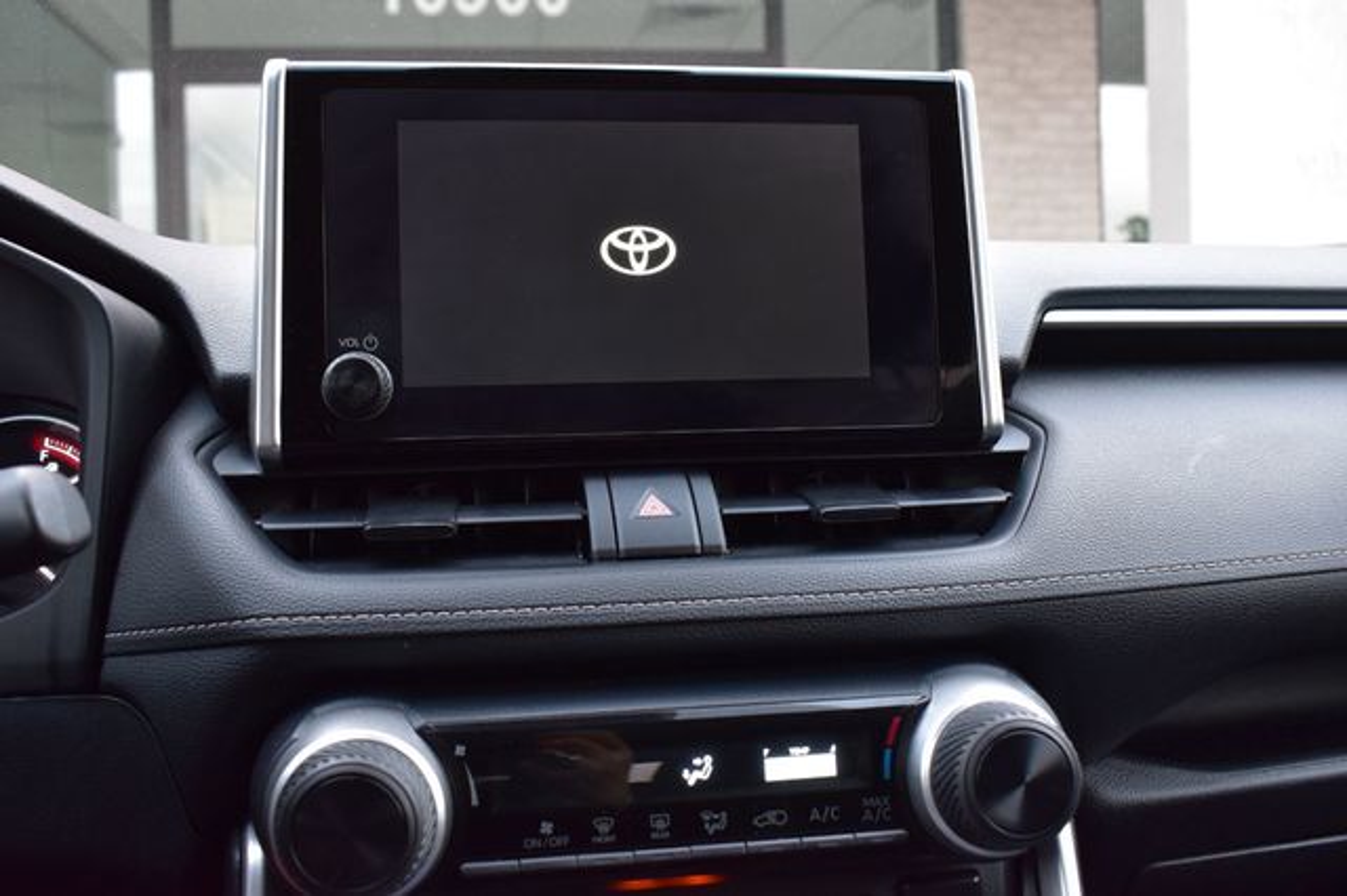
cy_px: 448
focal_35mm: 33
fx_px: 1234
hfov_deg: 57.2
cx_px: 674
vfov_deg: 39.9
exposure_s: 1/15
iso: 900
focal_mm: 22
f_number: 6.3
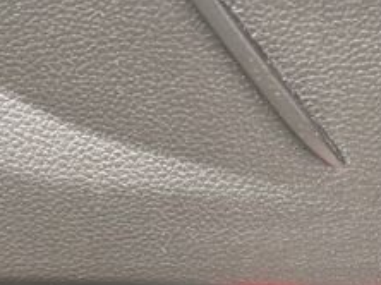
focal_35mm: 120
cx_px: 323
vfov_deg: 11.9
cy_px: 405
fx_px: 1319
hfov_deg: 16.3
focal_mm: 5.96
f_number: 1.6
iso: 160
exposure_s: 1/60
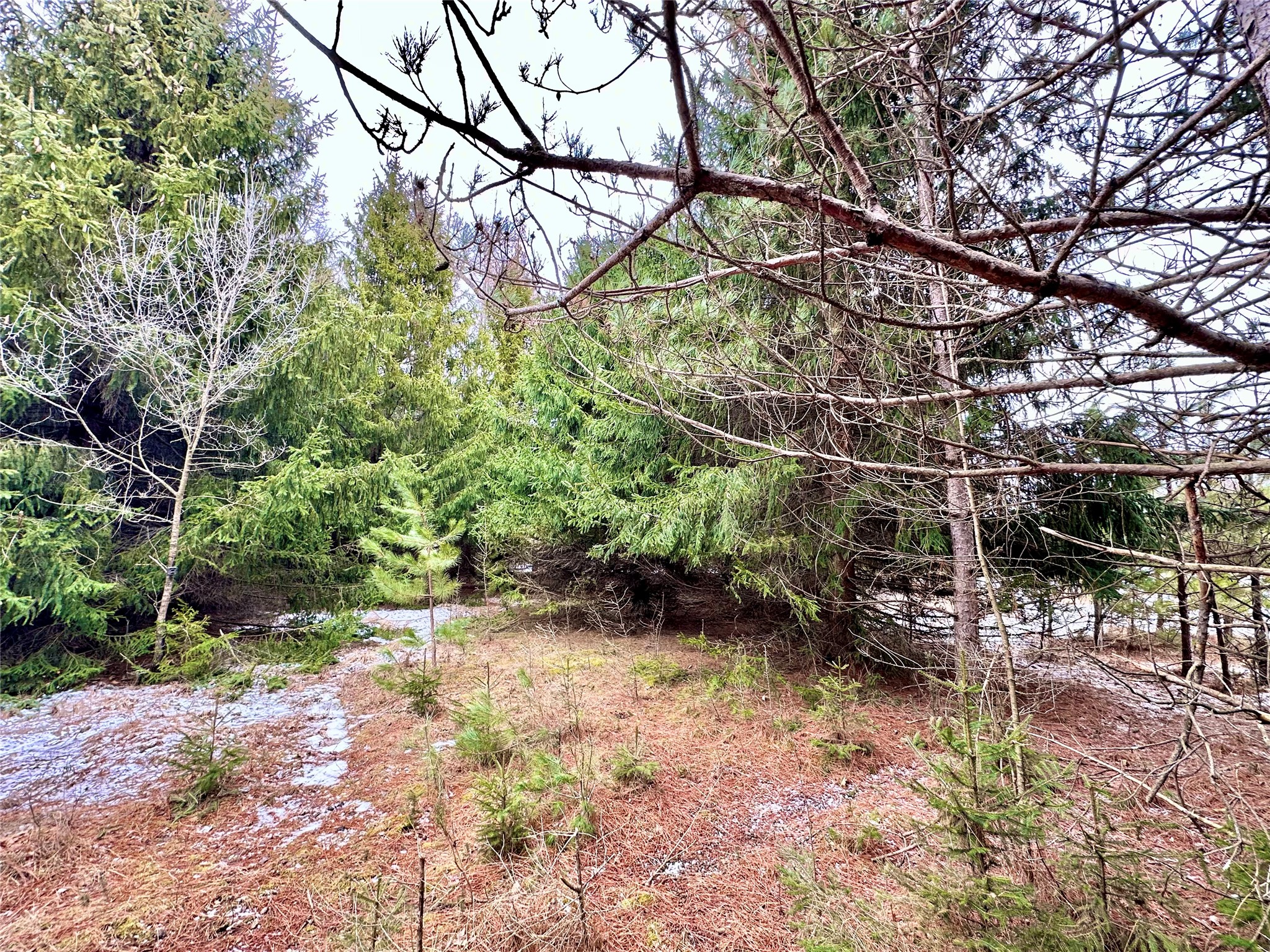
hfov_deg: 102.1
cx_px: 635
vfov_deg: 85.7
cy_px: 476
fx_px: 514
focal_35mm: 14
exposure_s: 1/99
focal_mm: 2.22
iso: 50
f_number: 2.2
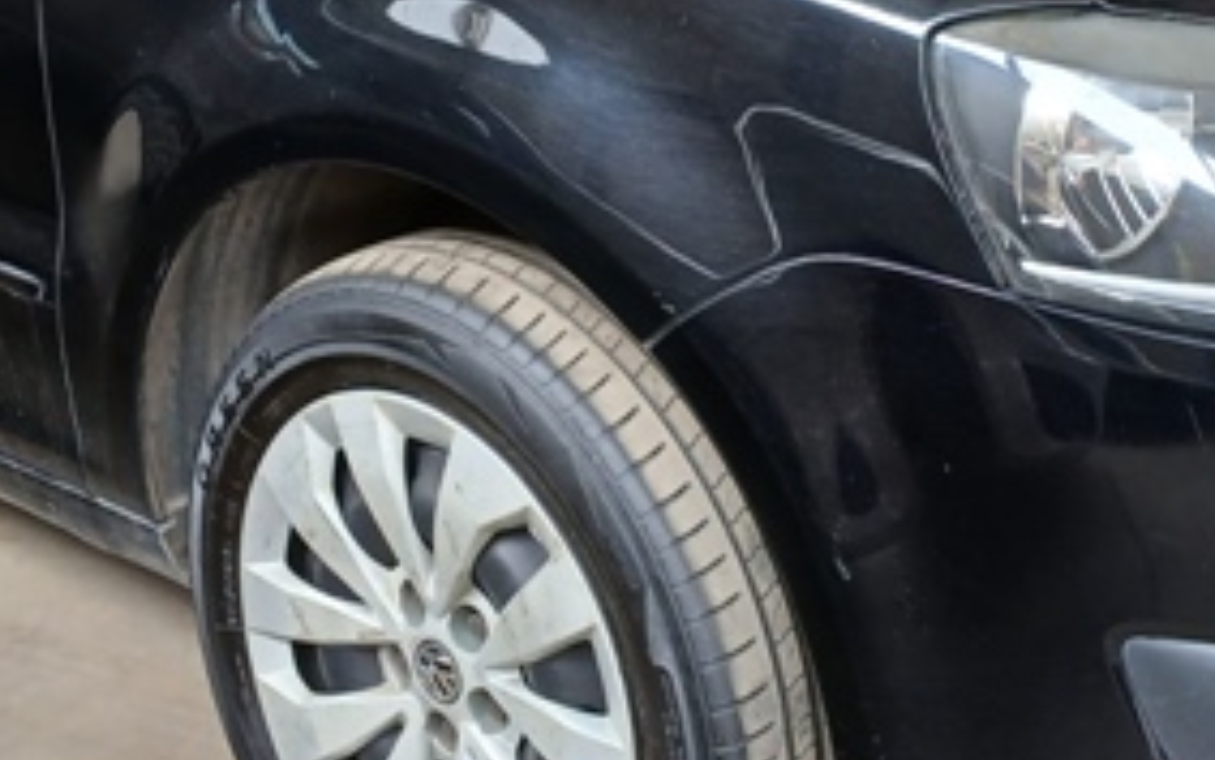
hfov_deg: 26.5
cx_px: 653
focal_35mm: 78
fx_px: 2583
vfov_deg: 16.6
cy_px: 120
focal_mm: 3.98
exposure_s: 1/60
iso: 50
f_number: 1.8
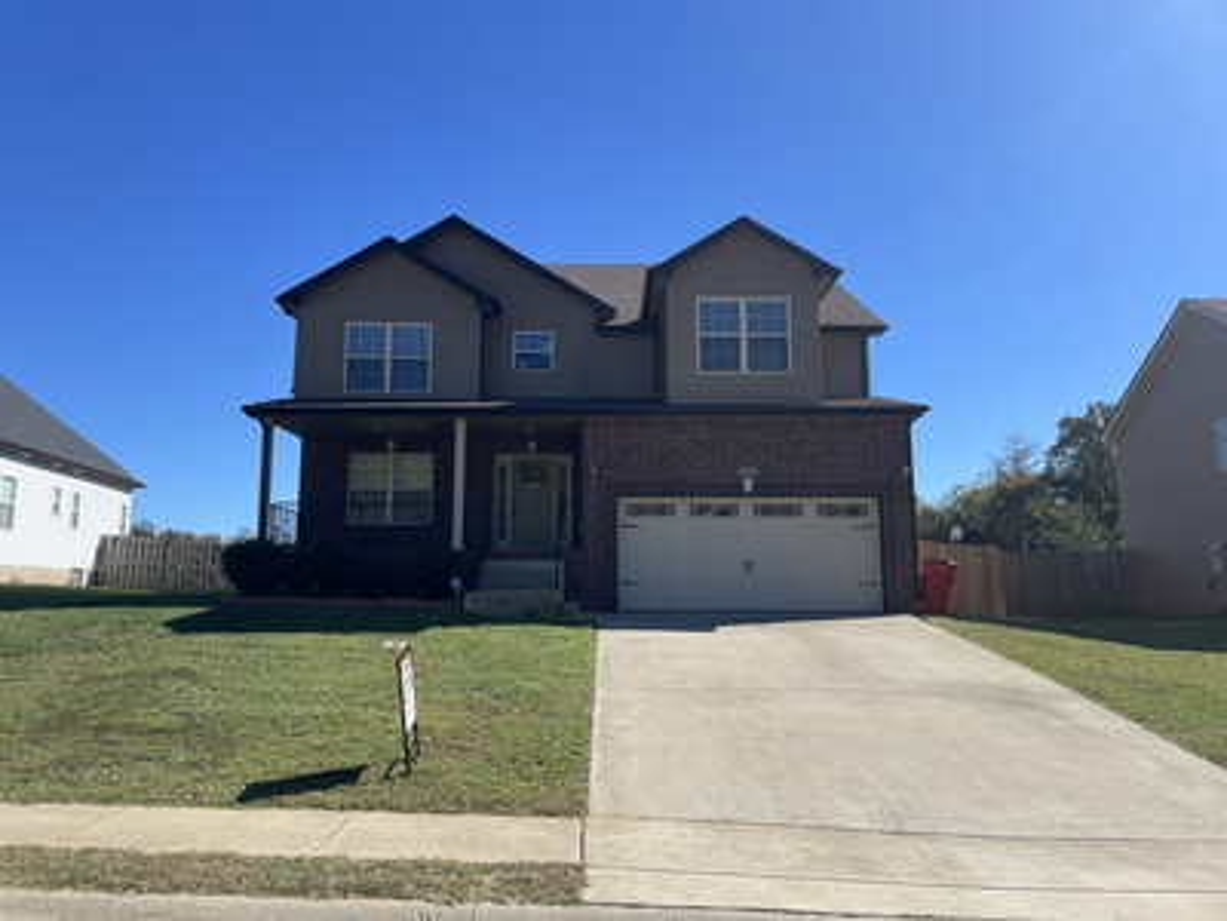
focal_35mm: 26
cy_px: 460
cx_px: 614
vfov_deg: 53.1
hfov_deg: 67.3
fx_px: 922
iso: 32
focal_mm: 4.2
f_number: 1.6
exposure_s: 1/2882
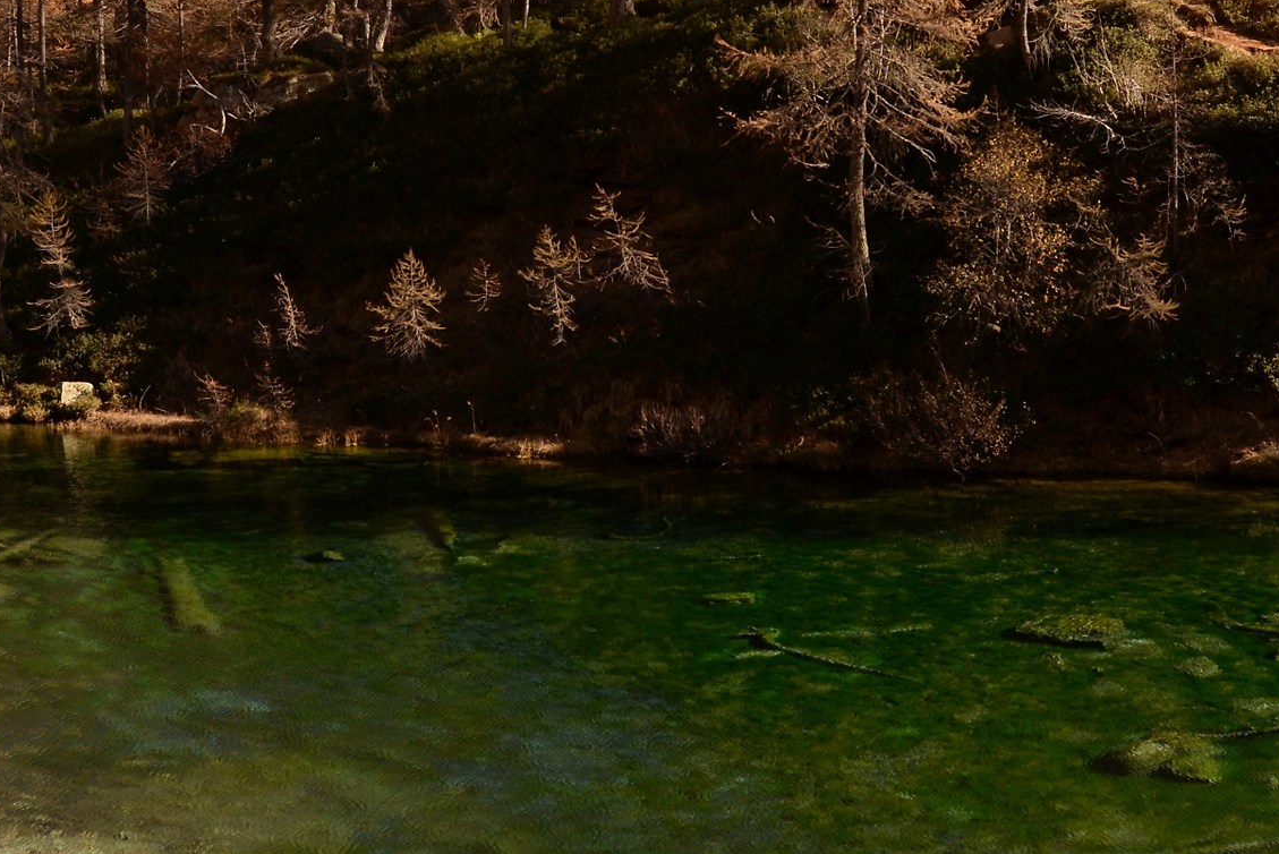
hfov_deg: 38.8
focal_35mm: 51
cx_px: 693
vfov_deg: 26.1
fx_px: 1813
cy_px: 186
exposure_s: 1/640
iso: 400
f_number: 5.6
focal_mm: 24
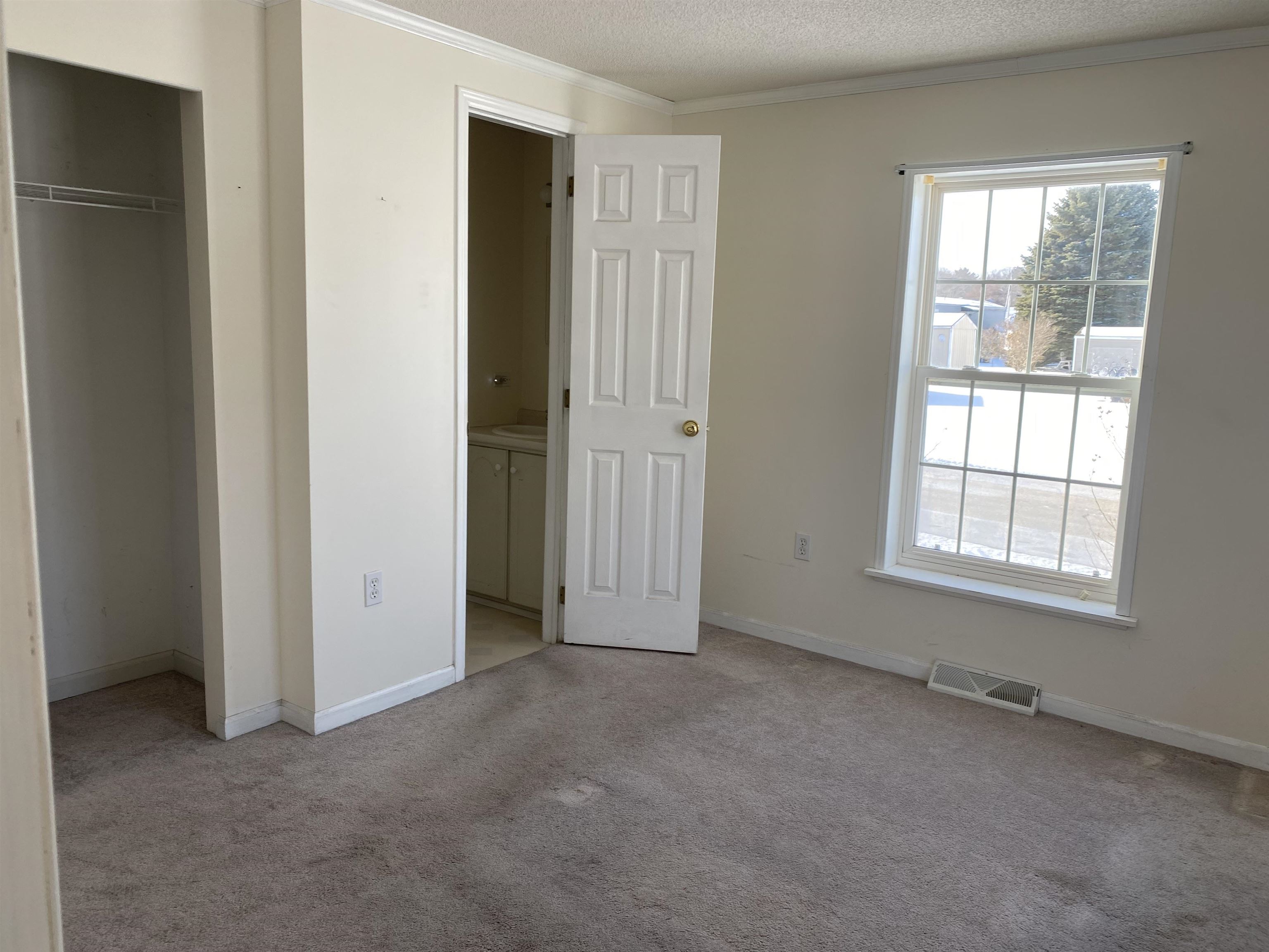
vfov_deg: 53.1
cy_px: 476
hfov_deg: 67.3
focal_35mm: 26
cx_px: 634
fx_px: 953
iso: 32
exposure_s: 1/134
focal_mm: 4.25
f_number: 1.8
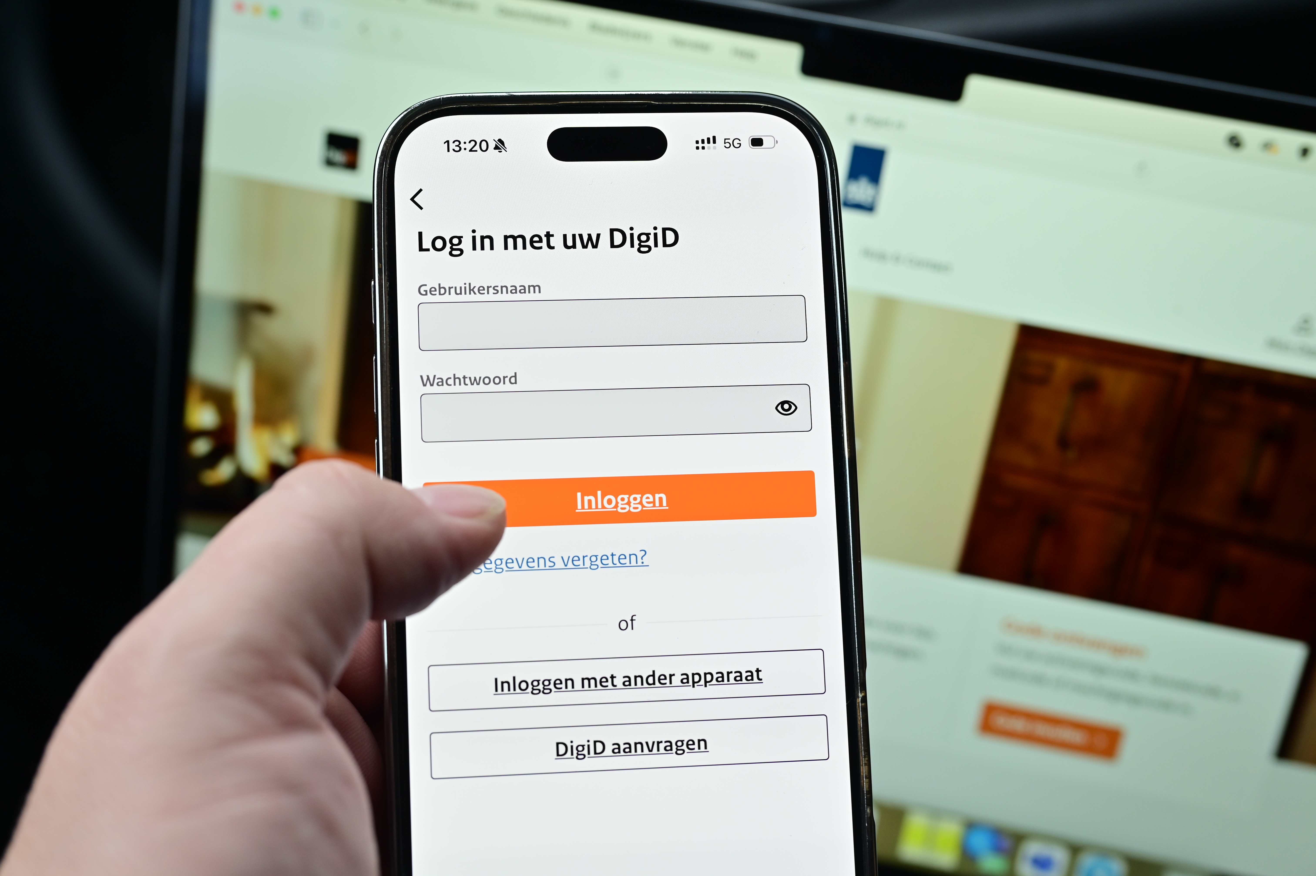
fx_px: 1753
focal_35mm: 48
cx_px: 658
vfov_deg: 28.0
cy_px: 438
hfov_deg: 41.1
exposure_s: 1/200
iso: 640
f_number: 5
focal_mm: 48
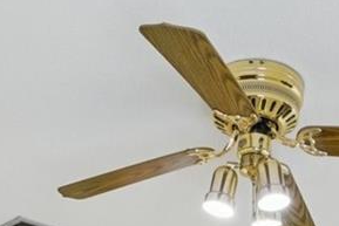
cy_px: 471
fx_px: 678
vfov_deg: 14.9
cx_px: 276
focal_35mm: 72
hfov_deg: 27.5
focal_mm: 13
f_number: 8
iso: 800
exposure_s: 1/100
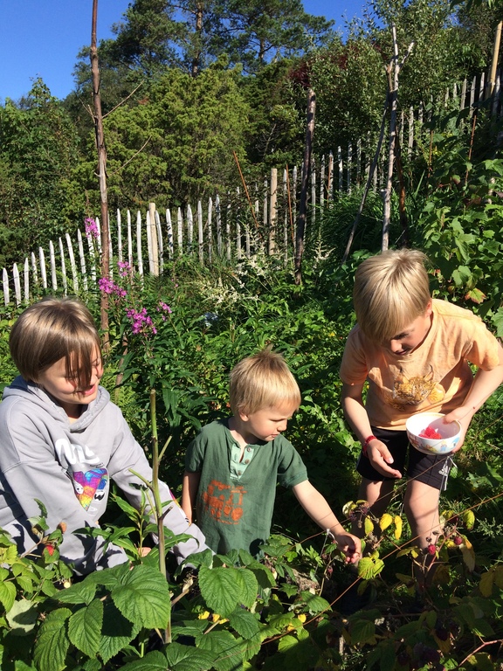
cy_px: 336
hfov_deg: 48.2
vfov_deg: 61.7
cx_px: 252
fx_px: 562
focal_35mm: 29
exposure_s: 1/2053
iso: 32
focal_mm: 4.15
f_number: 2.2
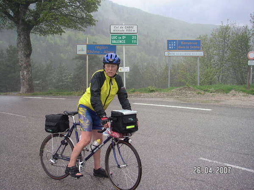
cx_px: 127
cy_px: 95
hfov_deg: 49.0
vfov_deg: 37.7
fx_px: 279
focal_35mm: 38
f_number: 2.8
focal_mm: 6
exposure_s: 1/125
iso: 50
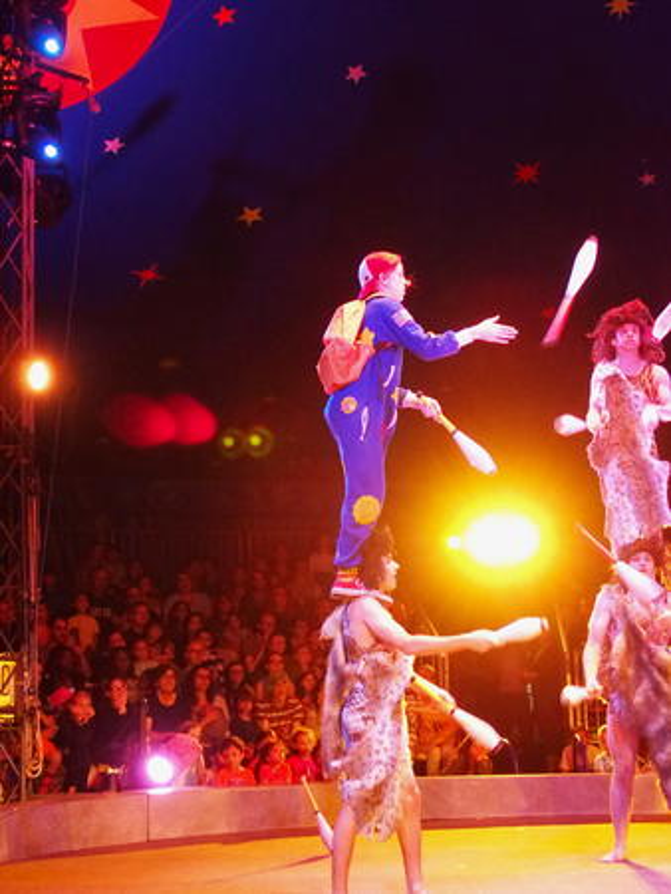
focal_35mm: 50
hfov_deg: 29.1
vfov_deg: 38.2
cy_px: 447
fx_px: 1291
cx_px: 336
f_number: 2.8
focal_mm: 10.8
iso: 1600
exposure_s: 1/100
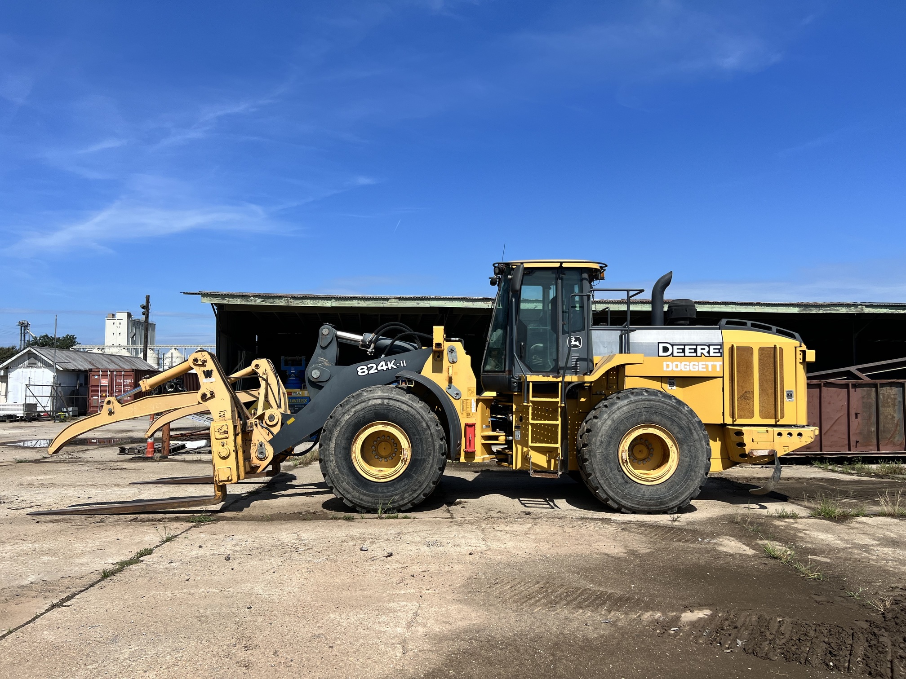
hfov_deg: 67.3
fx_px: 680
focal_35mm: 26
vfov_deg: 53.1
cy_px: 340
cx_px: 453
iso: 50
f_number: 1.5
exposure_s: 1/5076
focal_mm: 5.7
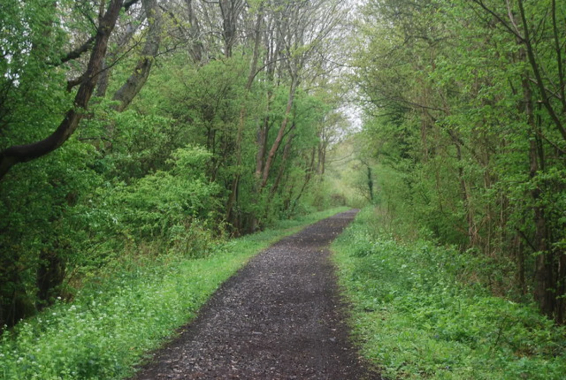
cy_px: 190
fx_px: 1135
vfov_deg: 19.0
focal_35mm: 72
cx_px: 283
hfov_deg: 28.0
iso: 200
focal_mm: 48
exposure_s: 1/60
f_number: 5.6
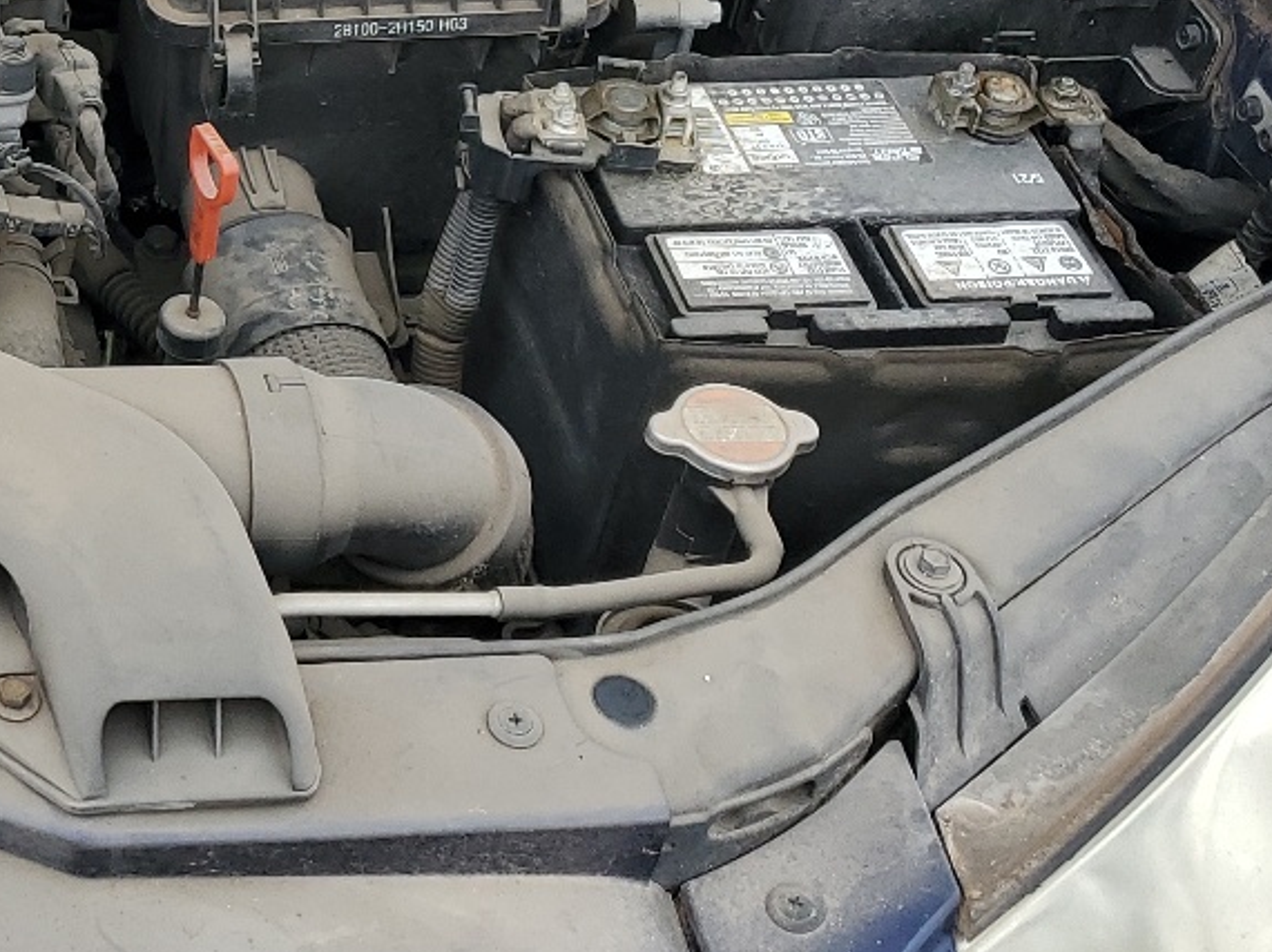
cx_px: -270
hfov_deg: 24.2
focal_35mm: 73
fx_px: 2681
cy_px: 22
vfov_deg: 19.6
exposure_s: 1/909
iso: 50
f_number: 1.5
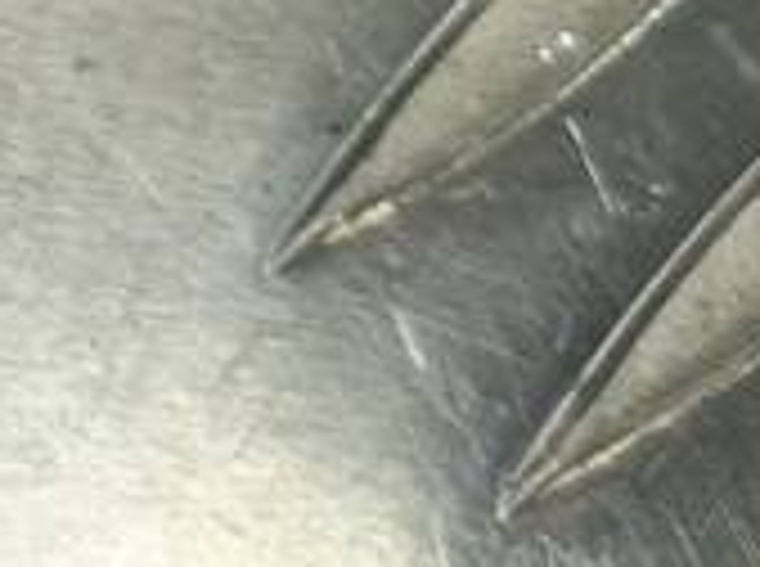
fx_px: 3593
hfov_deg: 9.8
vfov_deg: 8.0
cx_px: -1385
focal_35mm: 164
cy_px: -976
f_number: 1.6
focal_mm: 4.11
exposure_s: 1/100
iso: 125
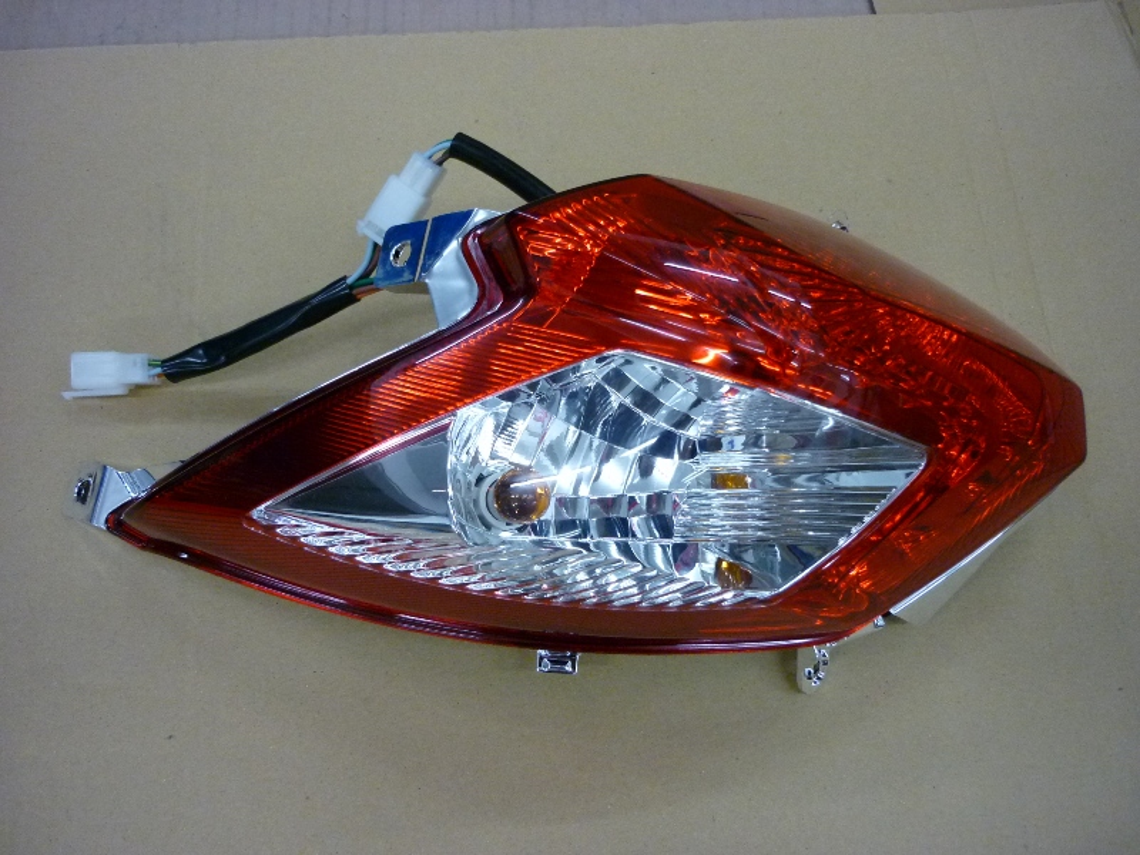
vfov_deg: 42.9
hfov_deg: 55.4
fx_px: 1087
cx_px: 570
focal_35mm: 33
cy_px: 428
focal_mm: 5.5
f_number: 2.8
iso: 400
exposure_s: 1/30
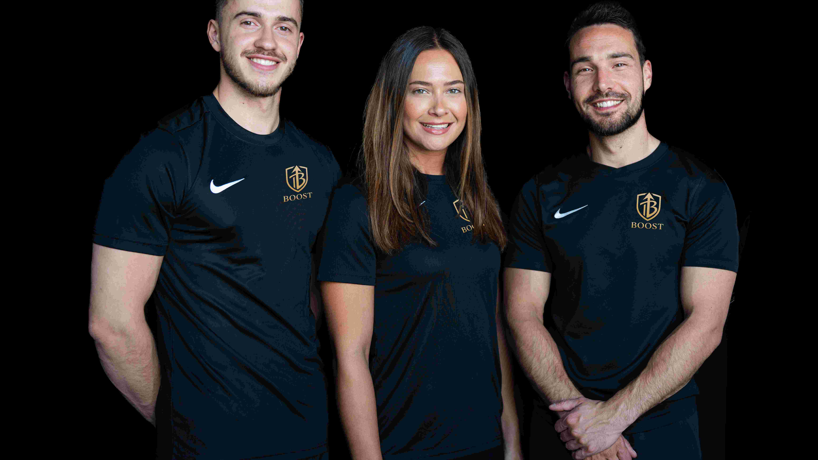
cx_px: 410
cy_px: 217
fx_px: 1150
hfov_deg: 39.2
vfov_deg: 22.6
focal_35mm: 53
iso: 100
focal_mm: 50
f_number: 2.2
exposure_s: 1/100
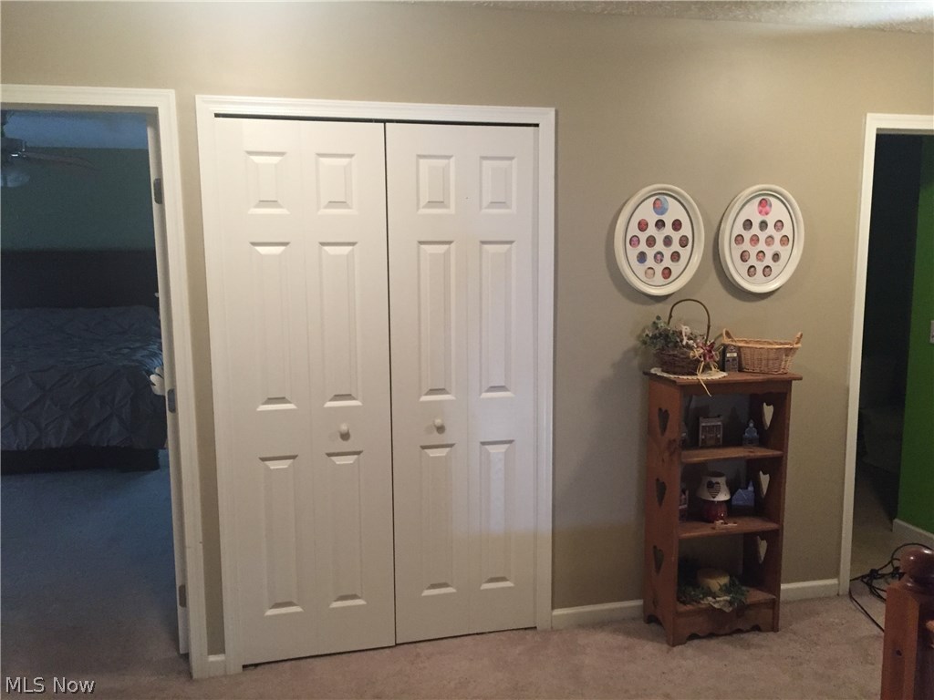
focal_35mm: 29
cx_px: 467
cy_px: 350
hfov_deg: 61.7
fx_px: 782
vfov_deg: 48.2
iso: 200
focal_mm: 4.15
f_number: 2.2
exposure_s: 1/30
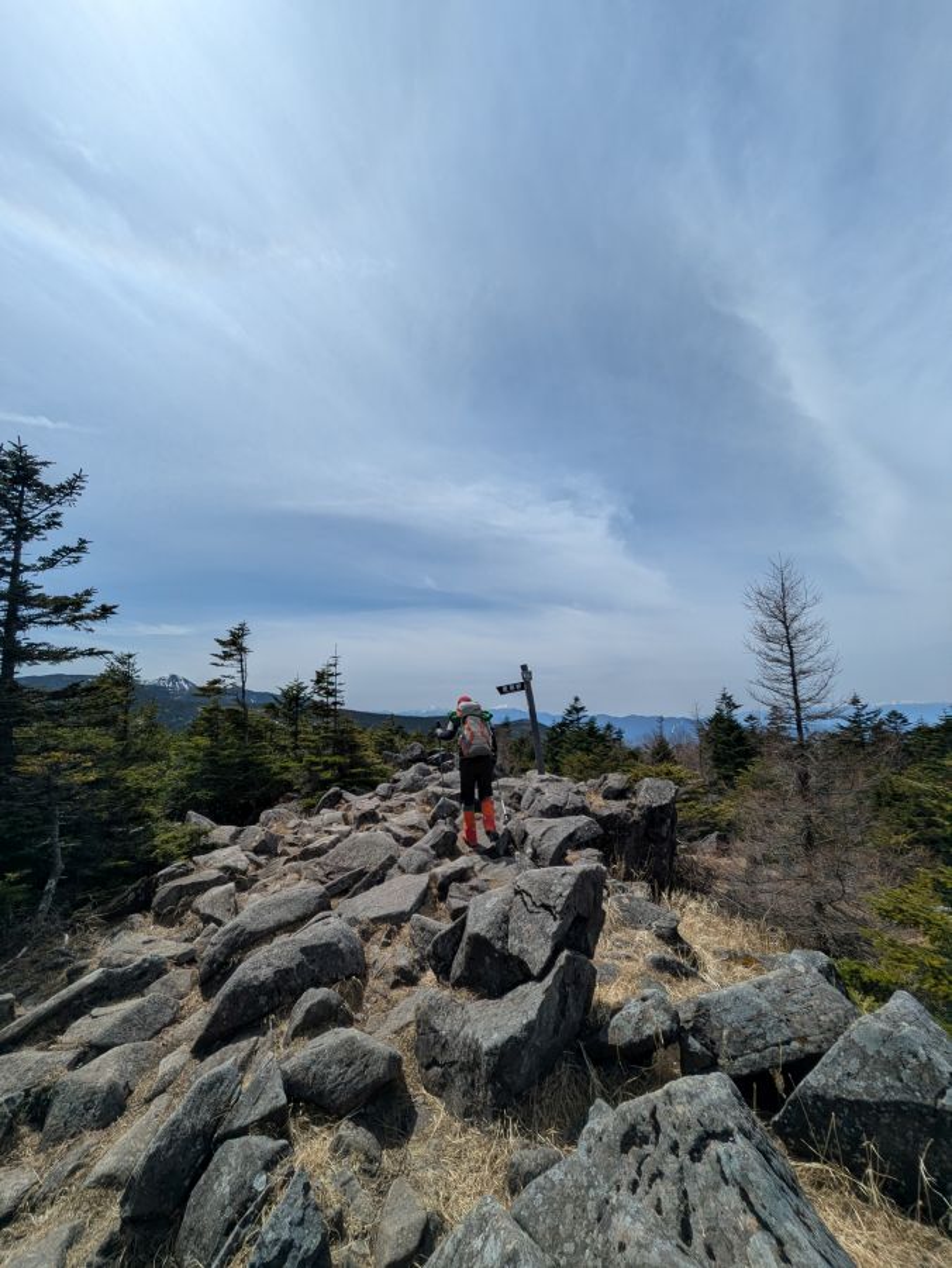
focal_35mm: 14
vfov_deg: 102.0
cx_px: 476
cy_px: 634
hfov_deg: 85.7
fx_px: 513
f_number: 2.2
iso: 47
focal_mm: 1.83
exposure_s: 1/4587
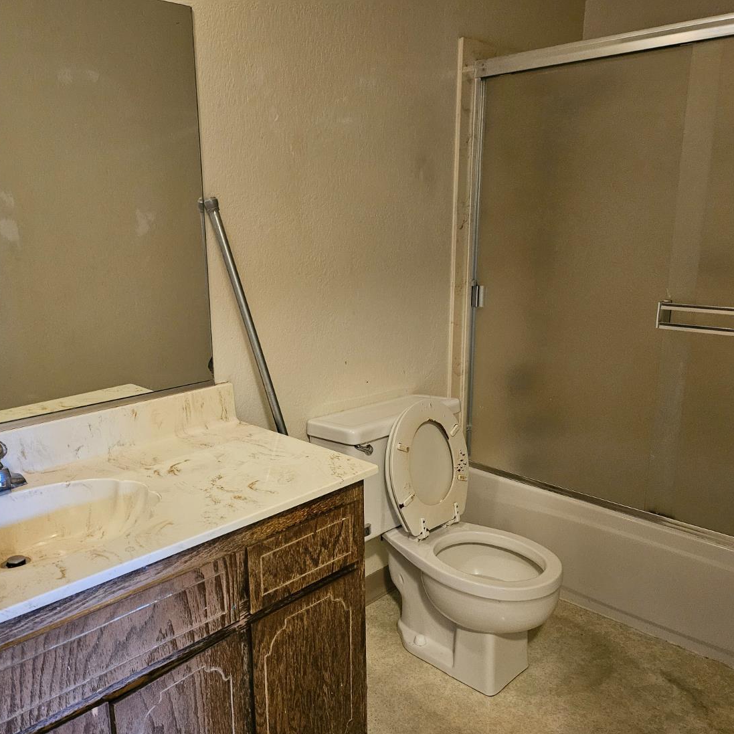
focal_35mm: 29
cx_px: 332
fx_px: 696
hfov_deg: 55.5
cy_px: 376
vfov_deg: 55.6
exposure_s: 1/60
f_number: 1.8
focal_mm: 5
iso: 800
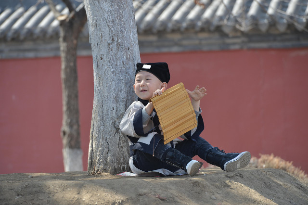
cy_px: 102
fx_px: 1710
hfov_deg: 10.3
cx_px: 154
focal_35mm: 200
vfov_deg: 6.9
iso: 200
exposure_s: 1/320
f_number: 5.6
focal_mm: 200
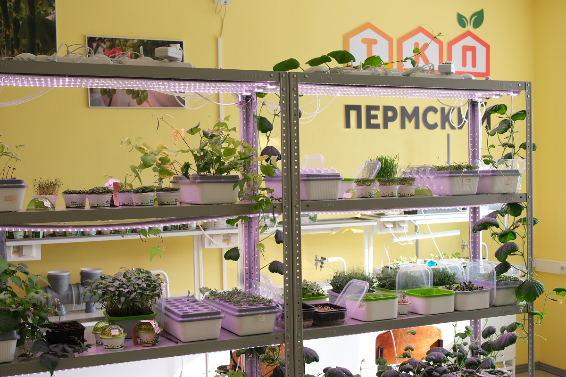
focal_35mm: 48
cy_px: 188
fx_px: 755
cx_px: 283
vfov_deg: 28.1
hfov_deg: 41.1
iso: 500
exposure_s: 1/500
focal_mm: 32.1
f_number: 4
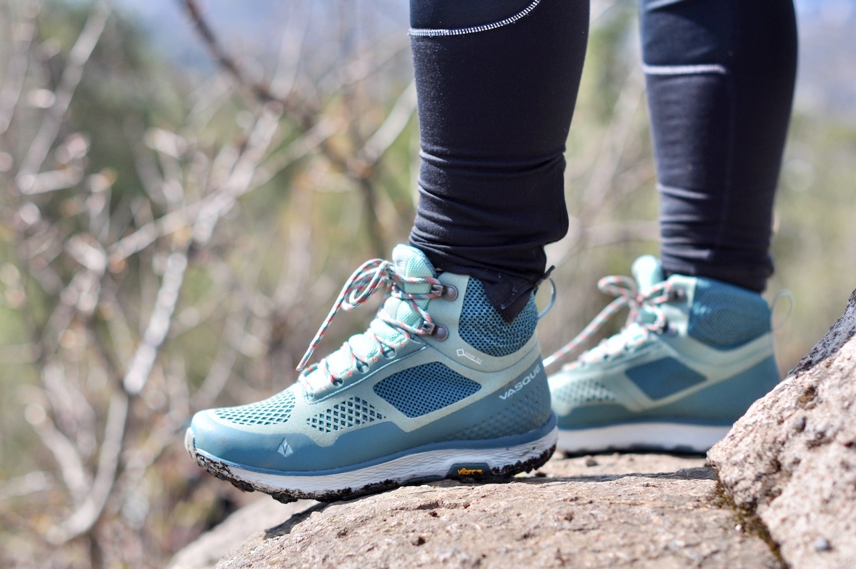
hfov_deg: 27.0
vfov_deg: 18.1
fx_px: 1782
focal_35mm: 75
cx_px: 428
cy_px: 284
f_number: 2.5
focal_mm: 50
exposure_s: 1/4000
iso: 200
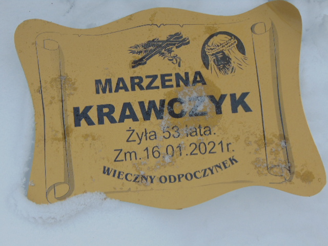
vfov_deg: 13.7
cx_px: 164
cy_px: 123
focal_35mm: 108
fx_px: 1023
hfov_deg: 18.2
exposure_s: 1/640
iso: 80
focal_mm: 19.4
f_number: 3.9
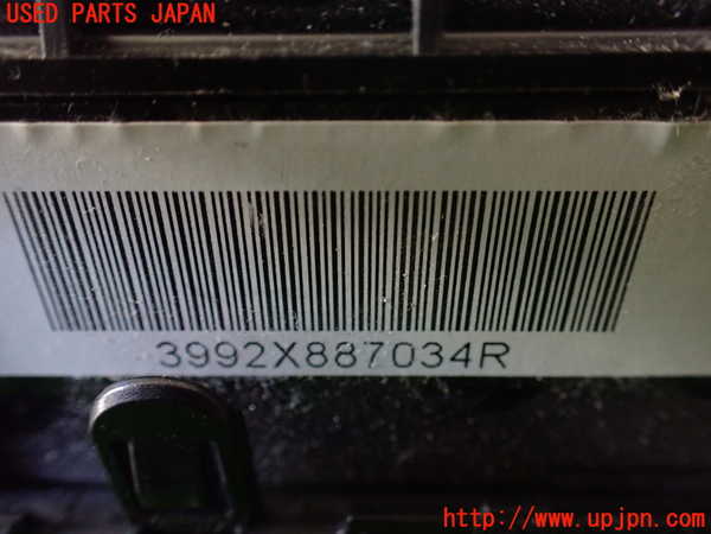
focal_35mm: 30
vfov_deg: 46.8
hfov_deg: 60.0
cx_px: 356
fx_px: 616
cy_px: 267
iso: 800
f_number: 2.3
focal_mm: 5.4
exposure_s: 1/50
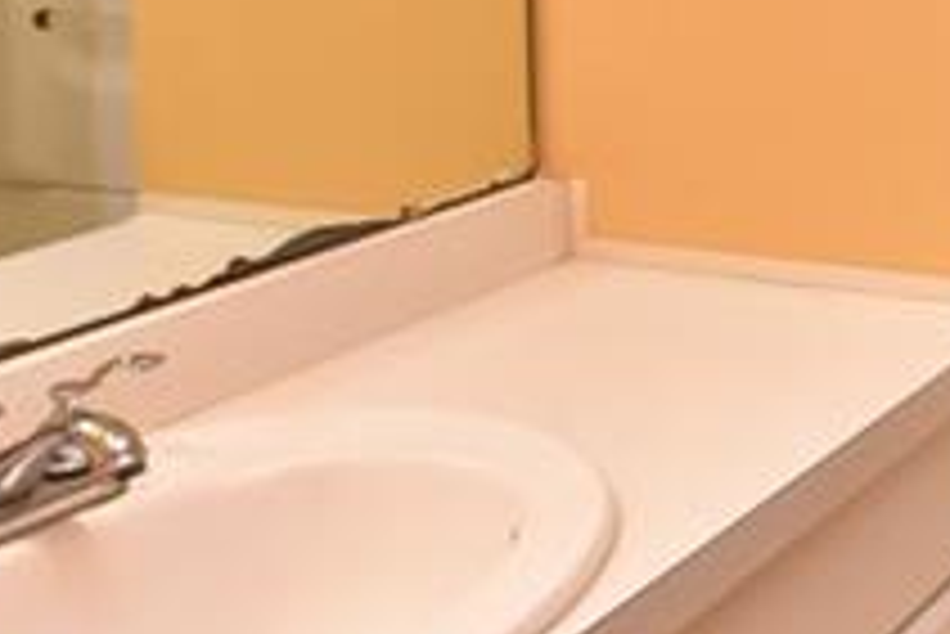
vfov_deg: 18.6
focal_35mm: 68
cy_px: -191
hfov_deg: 26.3
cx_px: 1153
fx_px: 1796
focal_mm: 14
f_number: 4
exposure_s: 1/60
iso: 3200
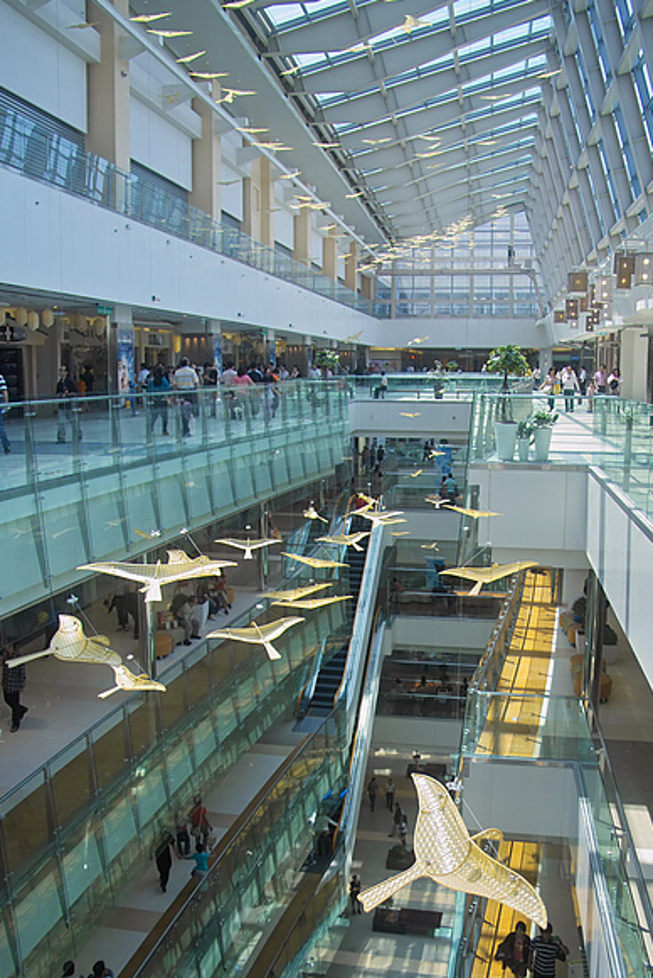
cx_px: 323
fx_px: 870
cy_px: 490
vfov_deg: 58.7
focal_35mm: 32
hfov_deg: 41.2
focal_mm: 18
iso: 100
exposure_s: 1/160
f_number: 4.5
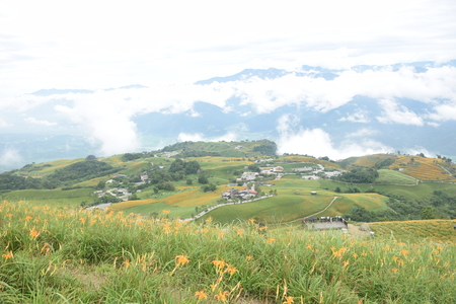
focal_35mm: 27
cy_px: 152
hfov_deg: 67.4
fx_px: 342
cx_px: 228
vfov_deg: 47.9
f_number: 6.3
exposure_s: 1/400
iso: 320
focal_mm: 18
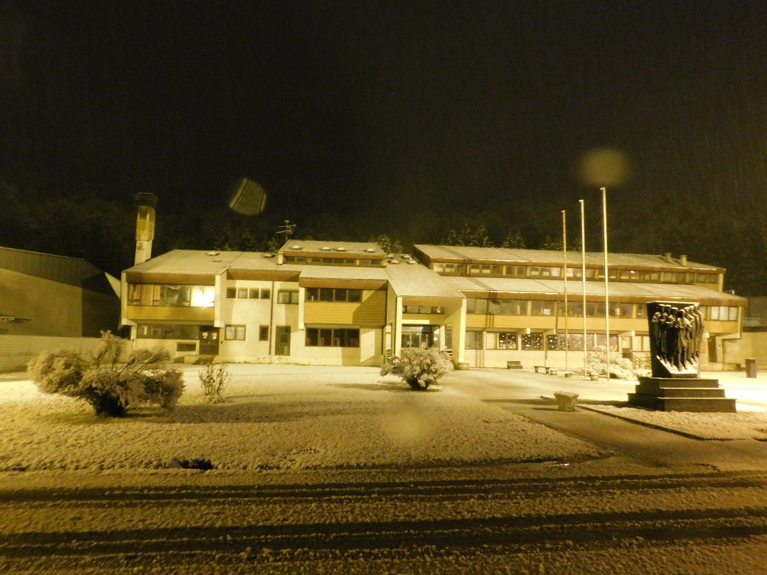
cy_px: 288
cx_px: 384
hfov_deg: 73.9
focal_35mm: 23
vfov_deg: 58.9
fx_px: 510
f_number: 3
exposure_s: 1/2.5
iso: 800
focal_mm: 4
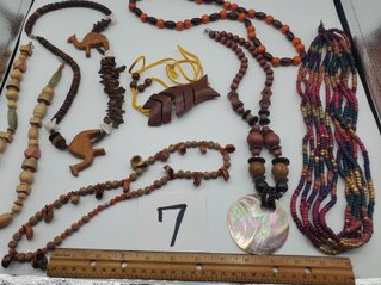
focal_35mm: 28
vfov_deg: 49.7
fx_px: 308
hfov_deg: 63.4
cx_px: 182
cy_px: 135
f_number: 2.4
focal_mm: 4.3
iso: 50
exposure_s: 1/559
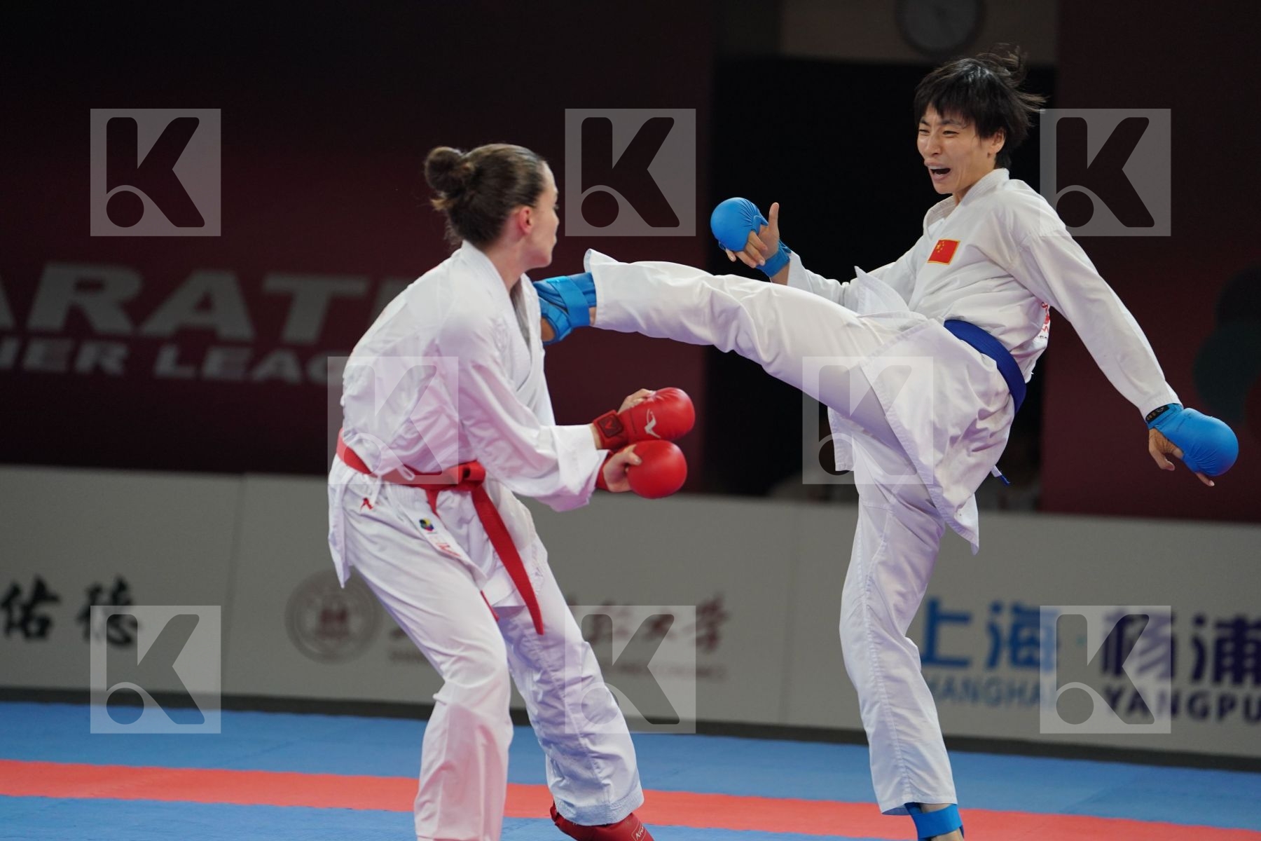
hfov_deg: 10.3
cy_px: 420
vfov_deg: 6.9
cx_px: 630
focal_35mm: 200
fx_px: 7005
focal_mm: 200
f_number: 2.8
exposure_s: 1/1000
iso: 1600
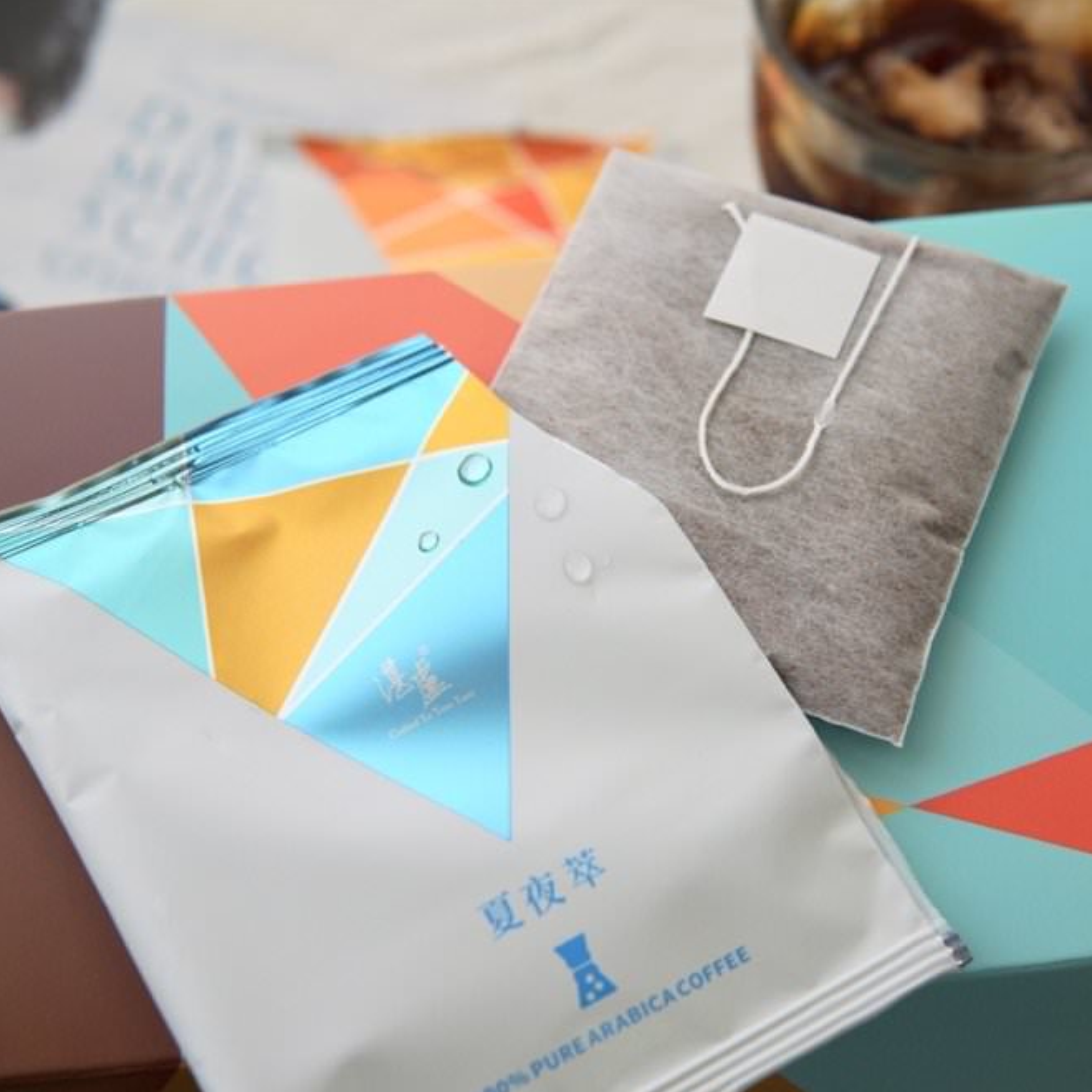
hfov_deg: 29.5
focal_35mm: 58
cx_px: 662
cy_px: 546
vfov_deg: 29.6
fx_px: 2070
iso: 100
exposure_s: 1/60
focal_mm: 30
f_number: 4
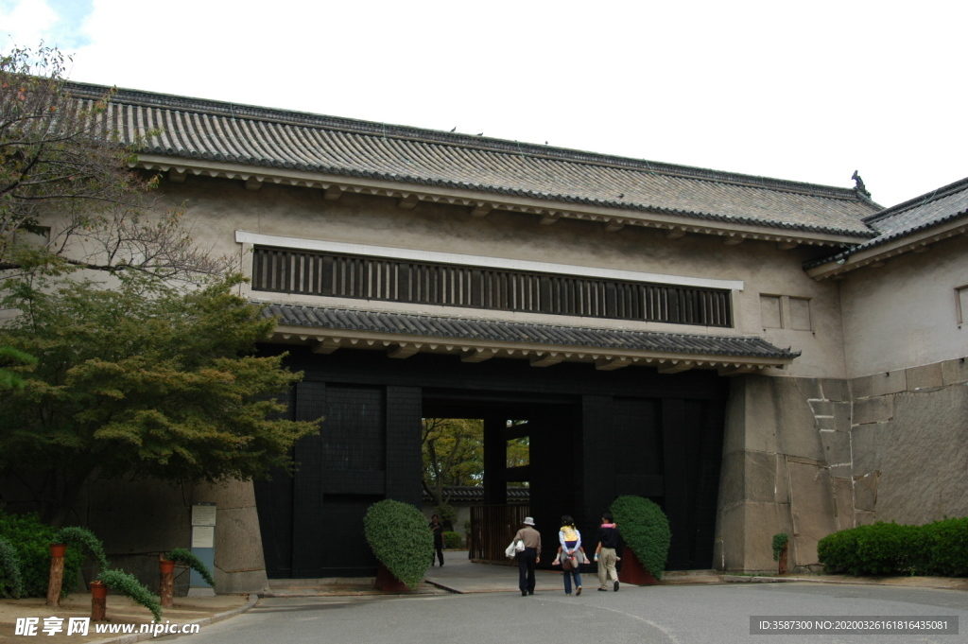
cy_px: 322
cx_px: 484
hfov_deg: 53.2
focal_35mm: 36
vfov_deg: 36.8
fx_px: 967
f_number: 7.1
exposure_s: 1/200
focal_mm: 24
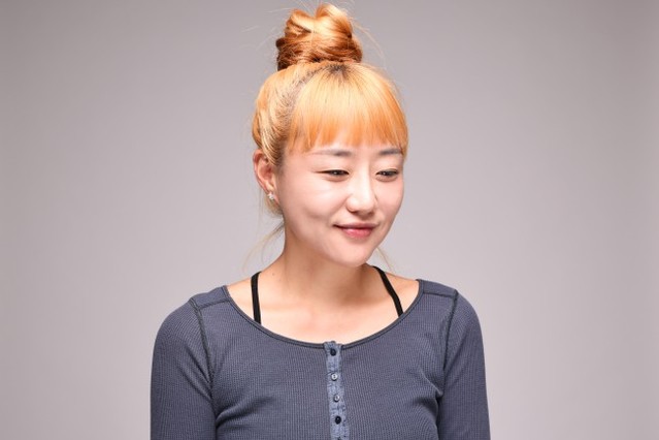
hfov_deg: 41.1
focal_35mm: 48
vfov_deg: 28.1
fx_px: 879
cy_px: 220
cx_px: 330
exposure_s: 1/200
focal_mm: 48
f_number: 7.1
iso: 100
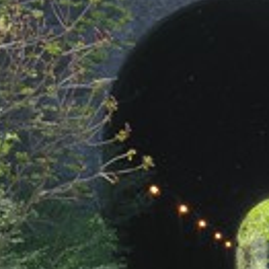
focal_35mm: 580
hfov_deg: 3.0
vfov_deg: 3.0
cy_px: 267
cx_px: 152
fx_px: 5099
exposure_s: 1/91.7
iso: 50
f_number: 5.2
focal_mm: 49
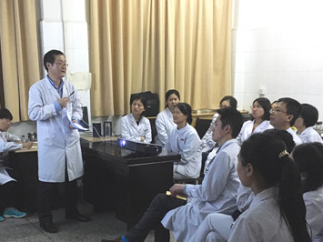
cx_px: 138
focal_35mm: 49
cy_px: 179
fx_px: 457
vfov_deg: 29.2
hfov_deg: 38.8
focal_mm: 4.15
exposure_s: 1/17
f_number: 2.2
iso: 200
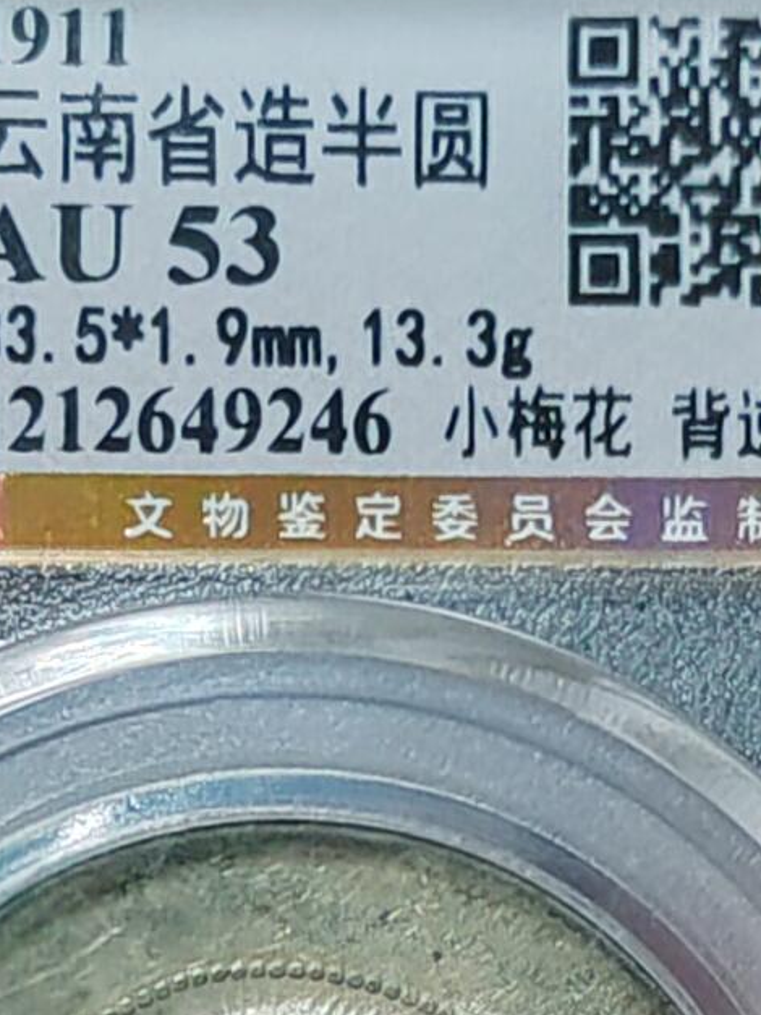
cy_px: 1002
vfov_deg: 12.6
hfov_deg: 9.6
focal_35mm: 155
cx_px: 275
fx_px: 4545
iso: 2500
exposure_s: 1/33
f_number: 1.9
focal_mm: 6.12
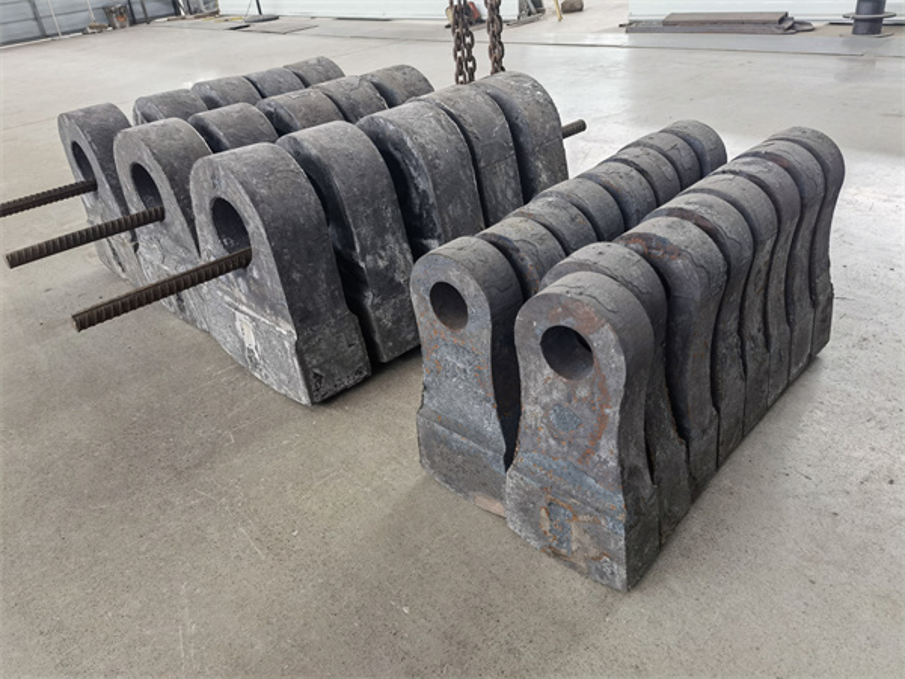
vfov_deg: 51.4
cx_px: 452
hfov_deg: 65.3
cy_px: 340
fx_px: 706
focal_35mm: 27
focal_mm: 6.67
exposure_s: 1/100
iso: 200
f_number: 1.9
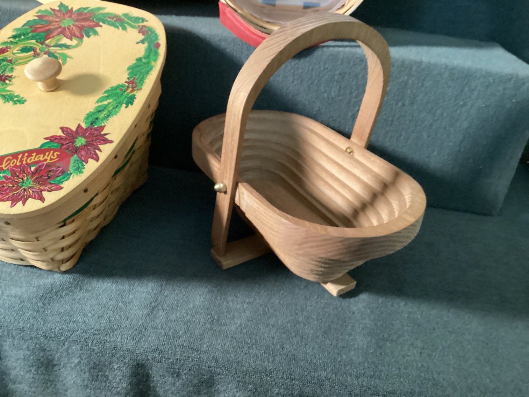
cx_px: 264
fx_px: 474
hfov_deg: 58.3
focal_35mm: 31
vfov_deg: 45.4
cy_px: 198
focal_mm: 3.3
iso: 640
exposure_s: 1/30
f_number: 2.4
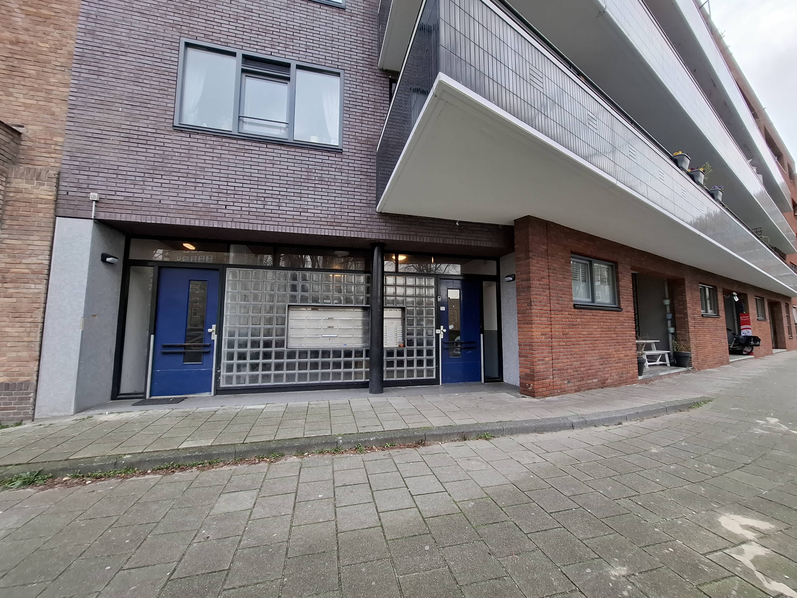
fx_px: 299
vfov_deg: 89.9
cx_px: 398
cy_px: 299
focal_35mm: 13
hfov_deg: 106.2
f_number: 2.2
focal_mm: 1.7
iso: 50
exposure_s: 1/50
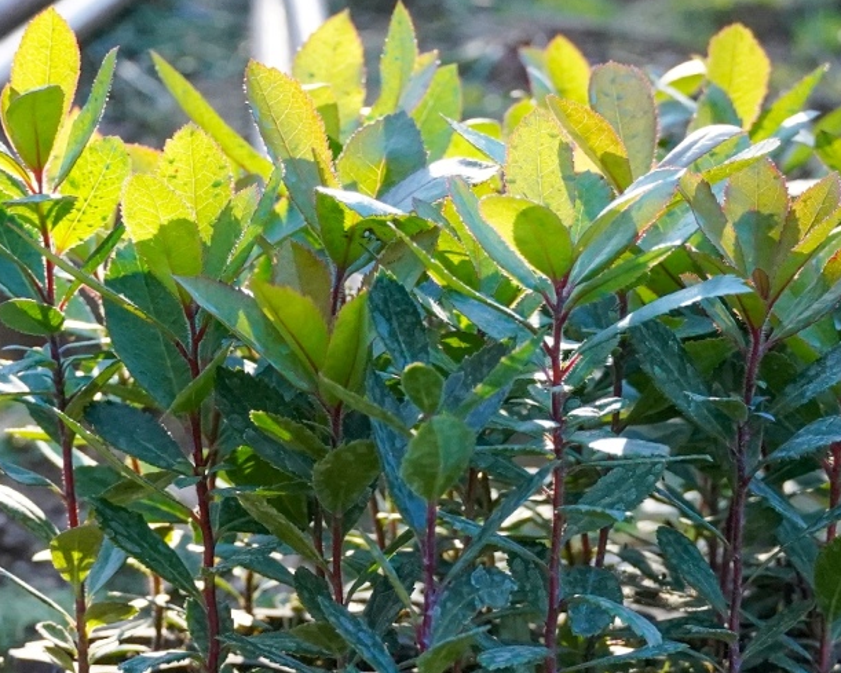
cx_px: 453
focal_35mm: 110
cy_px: 482
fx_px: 2738
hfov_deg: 17.5
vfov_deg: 14.0
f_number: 4.5
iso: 5000
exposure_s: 1/2000
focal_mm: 35
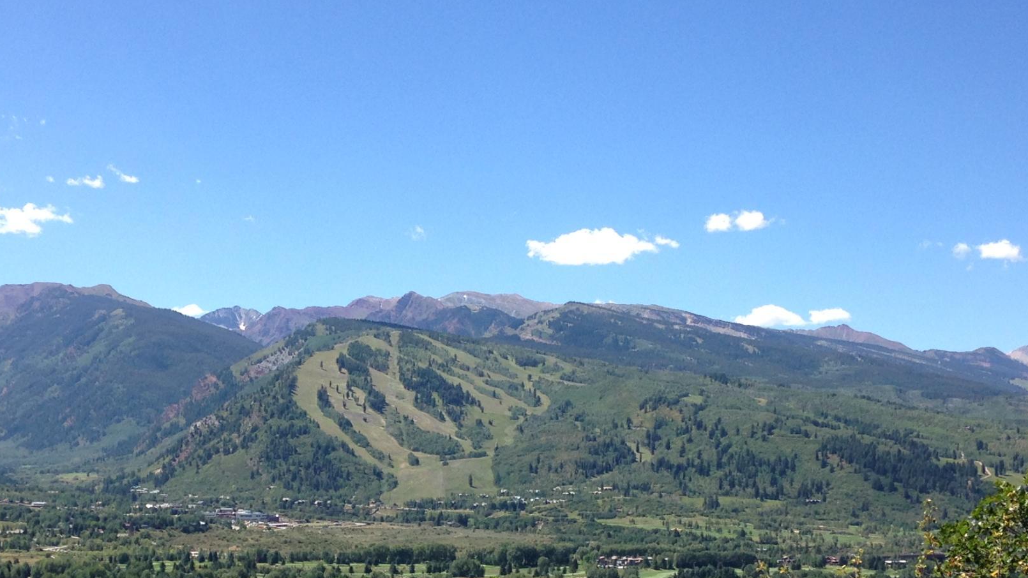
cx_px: 431
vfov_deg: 17.6
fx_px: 1826
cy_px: 573
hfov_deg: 31.4
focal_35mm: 67
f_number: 2.4
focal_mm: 4.12
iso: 50
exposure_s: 1/985
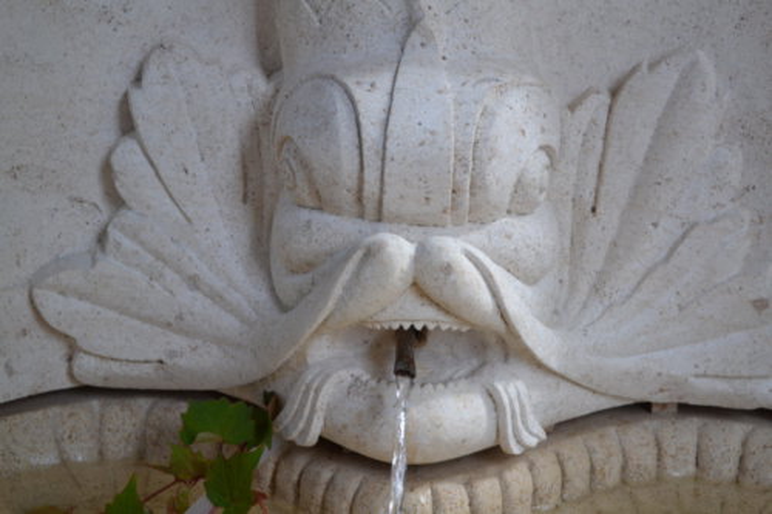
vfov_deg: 16.5
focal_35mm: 82
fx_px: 1768
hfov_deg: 24.6
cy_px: 257
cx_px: 386
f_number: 5.6
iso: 400
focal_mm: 55
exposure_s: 1/60
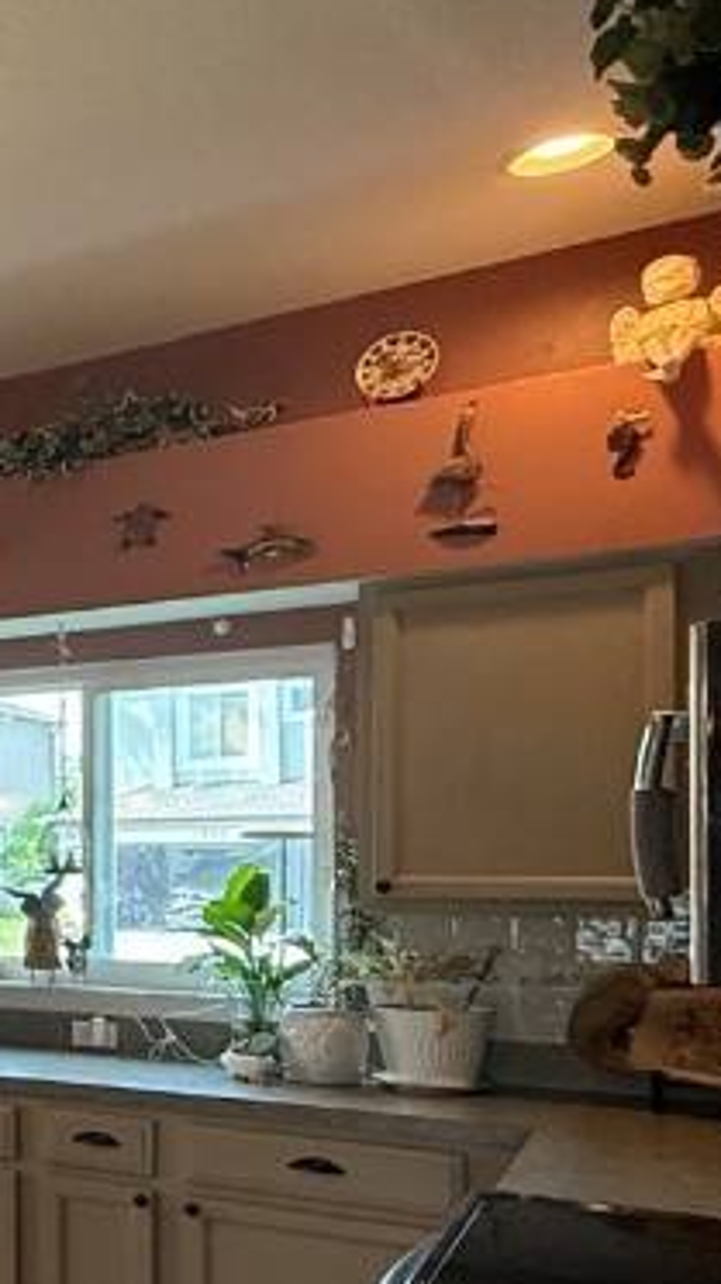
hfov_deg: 19.5
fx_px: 1429
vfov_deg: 47.5
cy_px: 866
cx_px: -635
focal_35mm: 42
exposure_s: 1/120
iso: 400
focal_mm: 2.22
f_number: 2.2
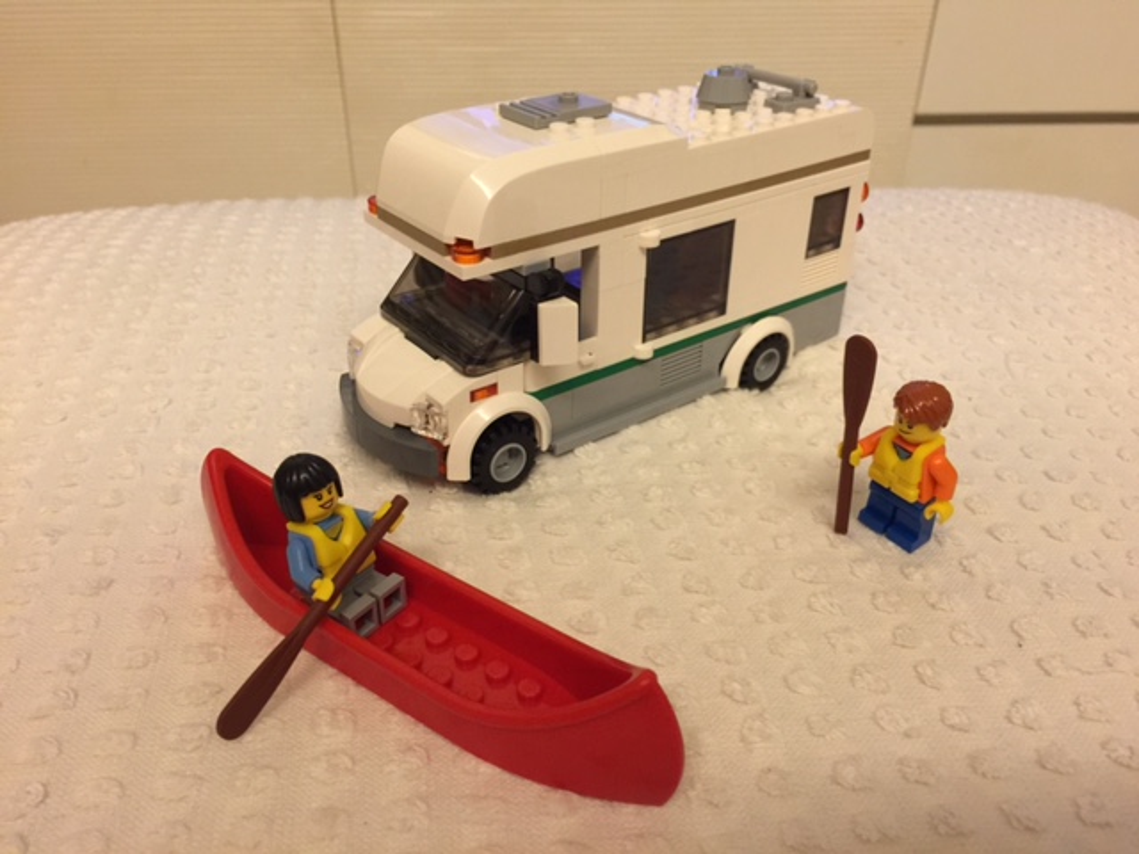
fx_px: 954
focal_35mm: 29
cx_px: 570
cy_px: 427
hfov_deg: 61.7
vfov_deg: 48.2
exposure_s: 1/17
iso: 125
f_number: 2.2
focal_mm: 4.15
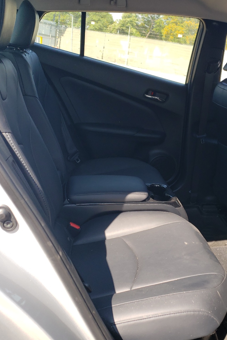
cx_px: 162
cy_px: 170
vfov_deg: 51.9
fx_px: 350
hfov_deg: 35.4
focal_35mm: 37
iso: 50
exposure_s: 1/588
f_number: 1.5
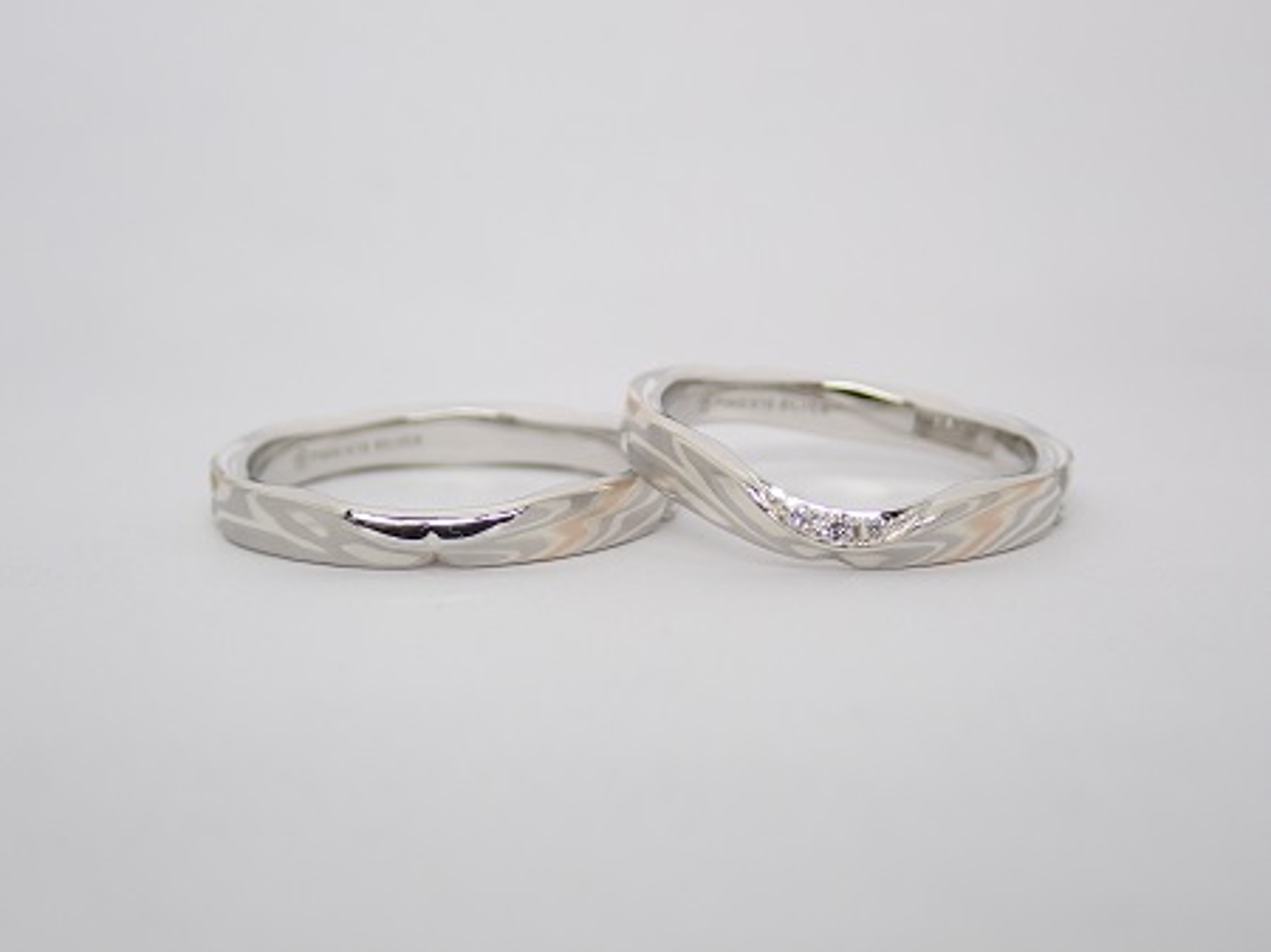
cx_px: 636
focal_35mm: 77
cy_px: 476
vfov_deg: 19.1
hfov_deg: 25.3
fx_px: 2826
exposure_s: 1/160
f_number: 4.1
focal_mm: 13.65
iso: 200
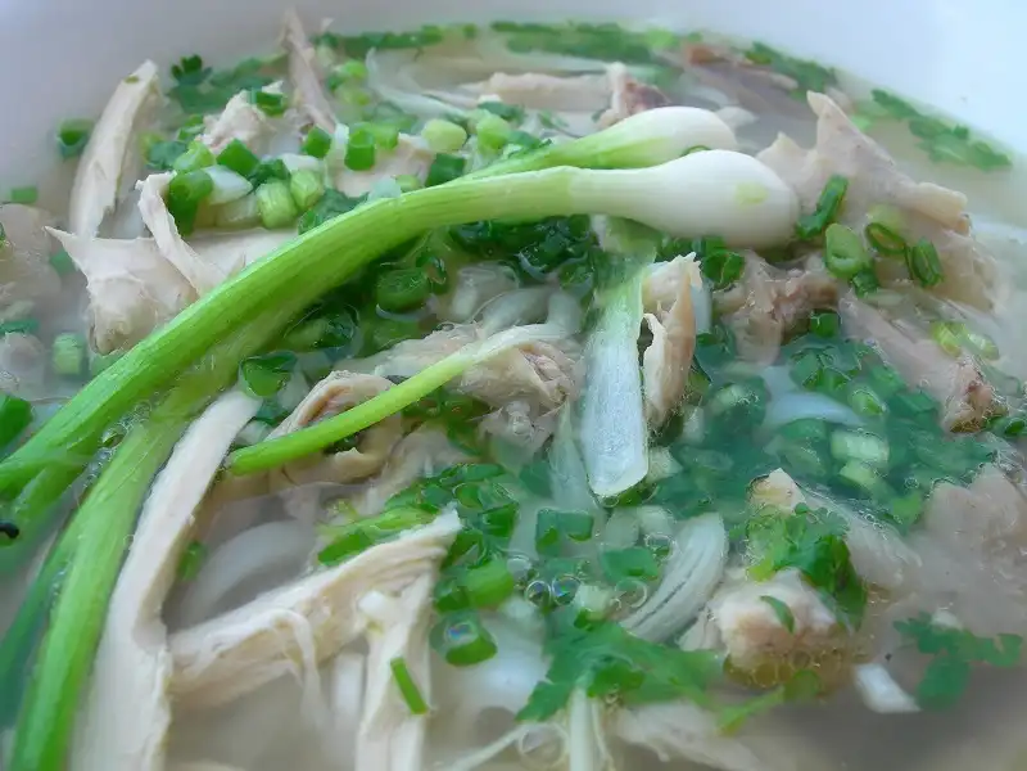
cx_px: 514
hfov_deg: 49.0
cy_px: 386
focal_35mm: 38
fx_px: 1127
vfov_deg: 37.7
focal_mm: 7.8
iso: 50
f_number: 4.8
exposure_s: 1/164
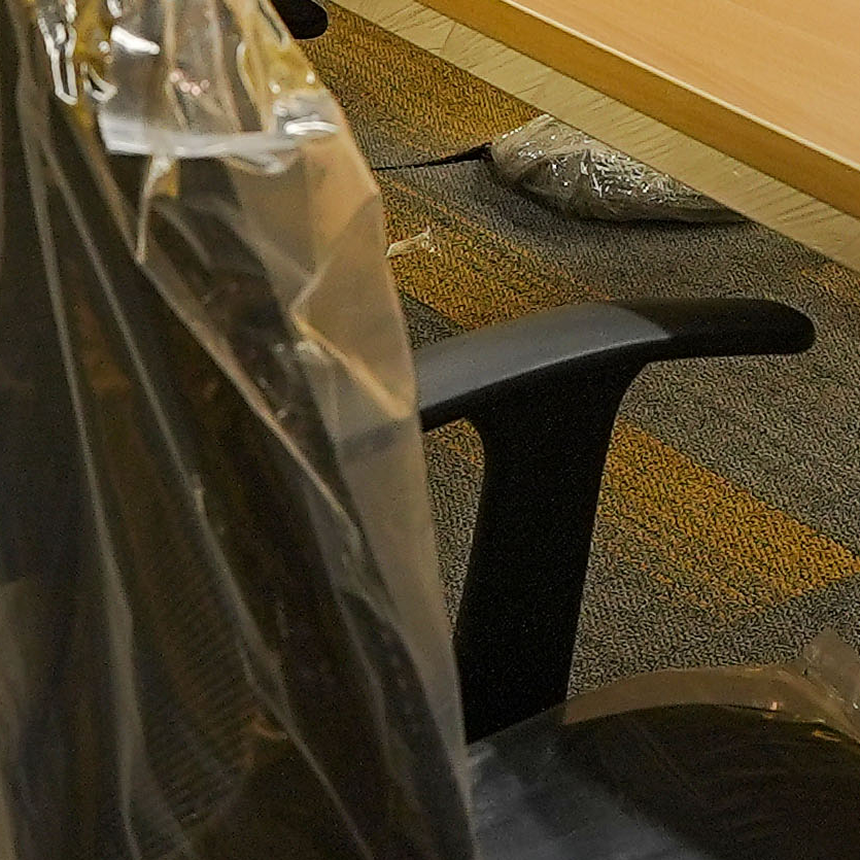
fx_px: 3084
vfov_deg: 15.2
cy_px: -214
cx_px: 925
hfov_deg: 15.5
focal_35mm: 110
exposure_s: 1/80
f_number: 6.3
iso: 1250
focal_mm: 25.4
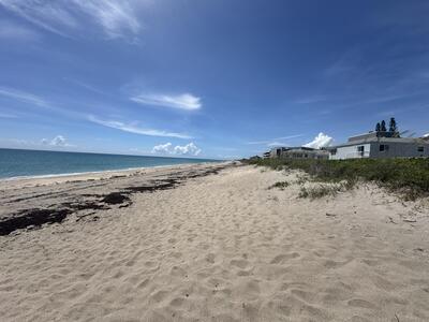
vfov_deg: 85.7
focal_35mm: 14
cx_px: 214
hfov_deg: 102.1
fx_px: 174
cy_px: 161
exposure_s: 1/3717
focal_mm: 2.22
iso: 40
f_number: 2.2
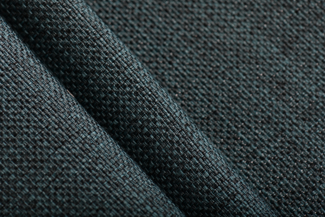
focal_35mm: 105
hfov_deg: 19.5
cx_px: 162
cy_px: 108
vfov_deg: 13.0
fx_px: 948
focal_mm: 105
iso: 64
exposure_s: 1/200
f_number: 10
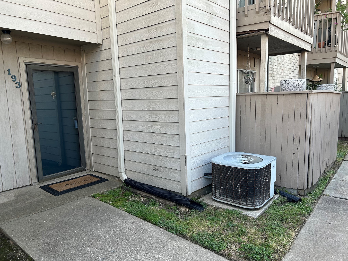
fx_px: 261
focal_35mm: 26
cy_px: 130
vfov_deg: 53.1
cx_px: 174
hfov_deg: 67.3
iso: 50
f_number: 1.5
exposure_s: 1/419
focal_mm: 5.7
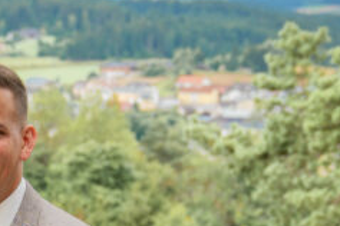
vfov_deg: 12.6
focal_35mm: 107
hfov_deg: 18.5
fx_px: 1010
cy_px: 235
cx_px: -13
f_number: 3.2
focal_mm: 33
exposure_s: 1/400
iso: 320
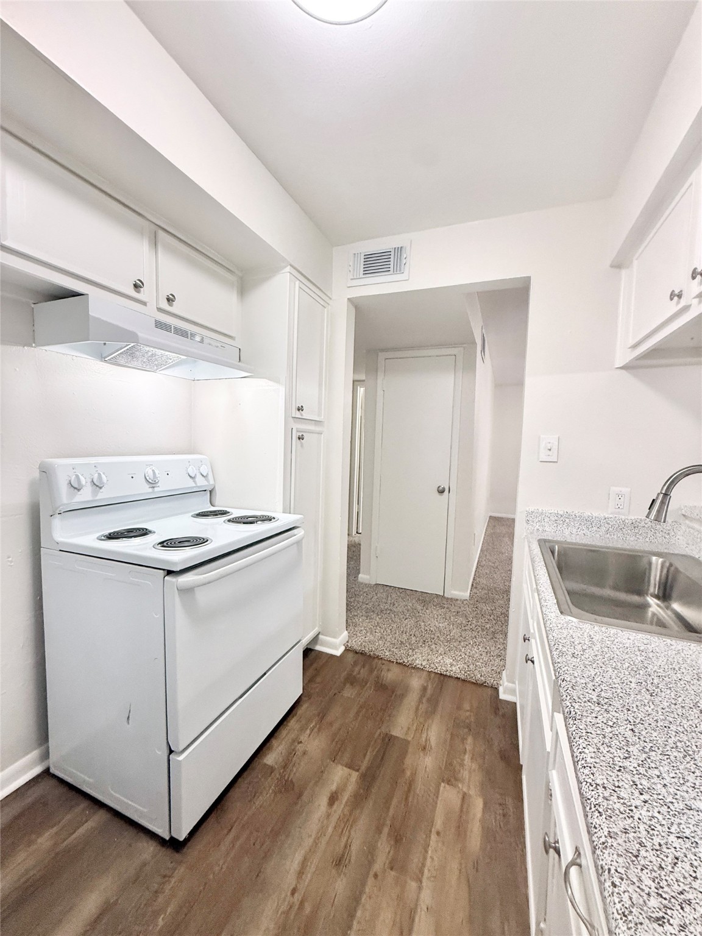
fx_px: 379
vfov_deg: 102.1
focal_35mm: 14
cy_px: 468
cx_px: 351
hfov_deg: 85.7
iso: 250
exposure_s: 1/120
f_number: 2.2
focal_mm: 2.22
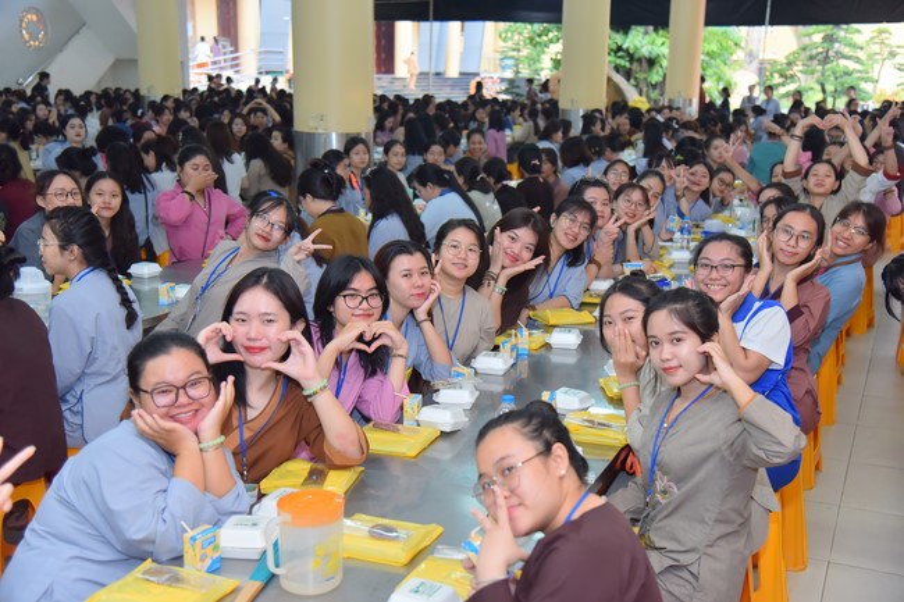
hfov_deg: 42.8
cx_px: 452
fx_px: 1155
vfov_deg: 29.2
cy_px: 301
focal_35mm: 46
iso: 800
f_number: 4
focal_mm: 46
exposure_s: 1/125
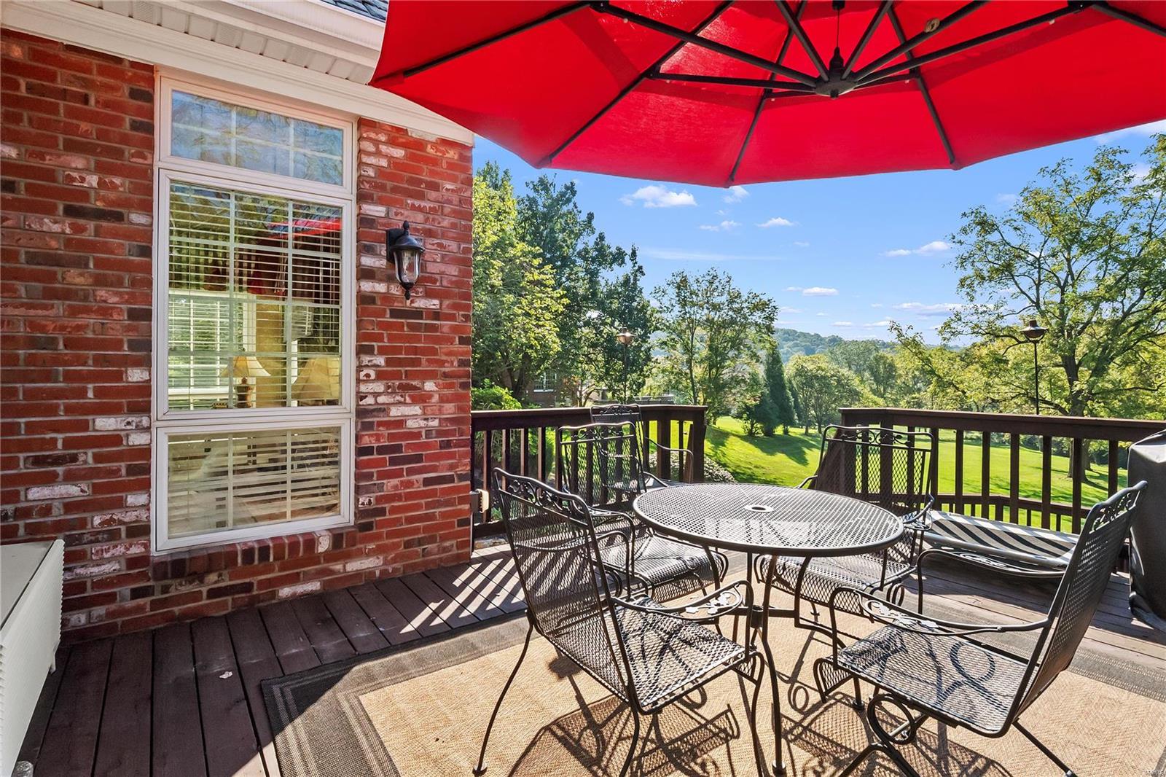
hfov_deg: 96.7
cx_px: 583
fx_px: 518
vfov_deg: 73.7
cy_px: 388
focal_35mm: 16
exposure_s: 1/400
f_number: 8
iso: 400
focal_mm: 8
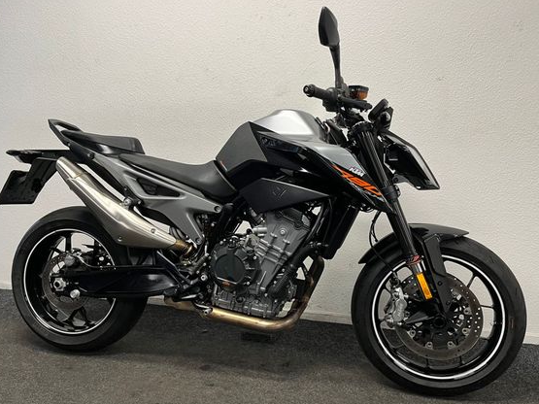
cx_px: 267
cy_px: 209
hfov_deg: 60.0
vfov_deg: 46.8
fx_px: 467
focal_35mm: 30
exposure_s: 1/50
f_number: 1.6
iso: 80
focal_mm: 5.1
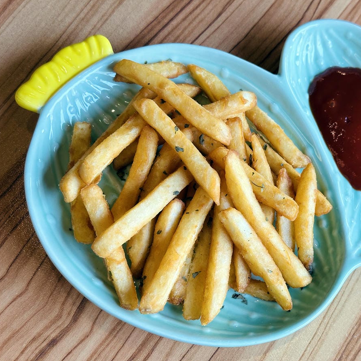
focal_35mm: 57
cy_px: 180
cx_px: 230
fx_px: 673
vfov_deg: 30.0
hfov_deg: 29.9
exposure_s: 1/120
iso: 64
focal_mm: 6.86
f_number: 1.78
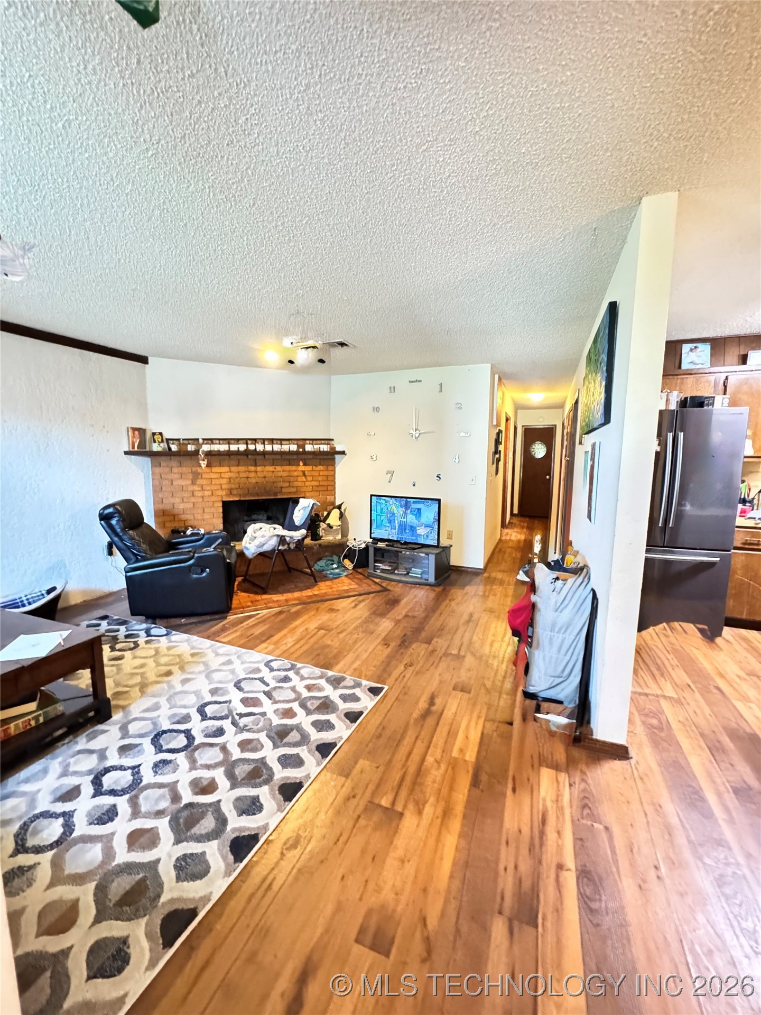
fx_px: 410
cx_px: 380
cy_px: 508
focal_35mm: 14
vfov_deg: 102.1
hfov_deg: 85.7
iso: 2000
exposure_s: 1/30
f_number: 2.2
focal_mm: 2.22
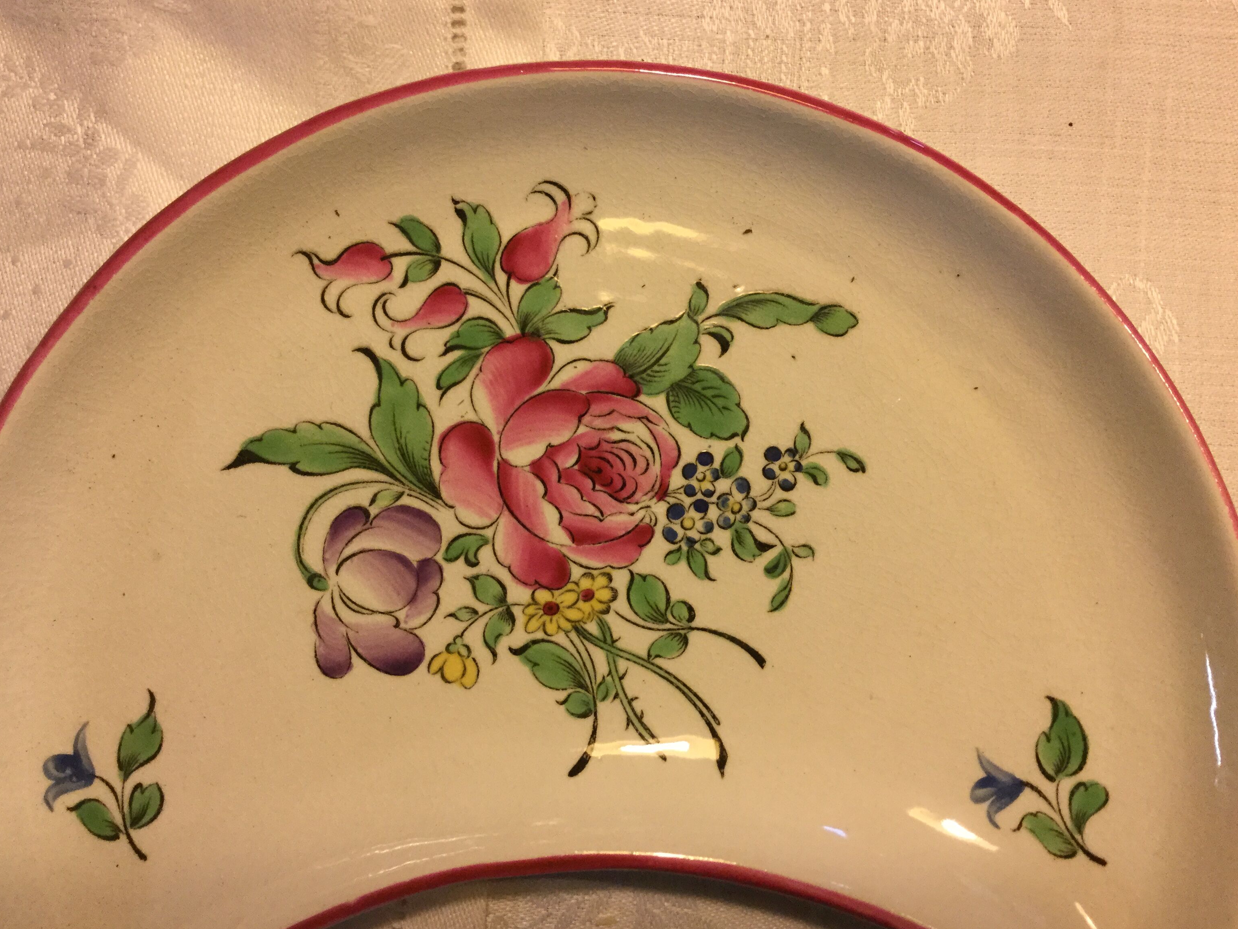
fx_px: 1180
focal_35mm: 33
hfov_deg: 55.3
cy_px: 449
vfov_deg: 42.9
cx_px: 590
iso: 160
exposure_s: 1/33
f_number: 2.4
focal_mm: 3.3
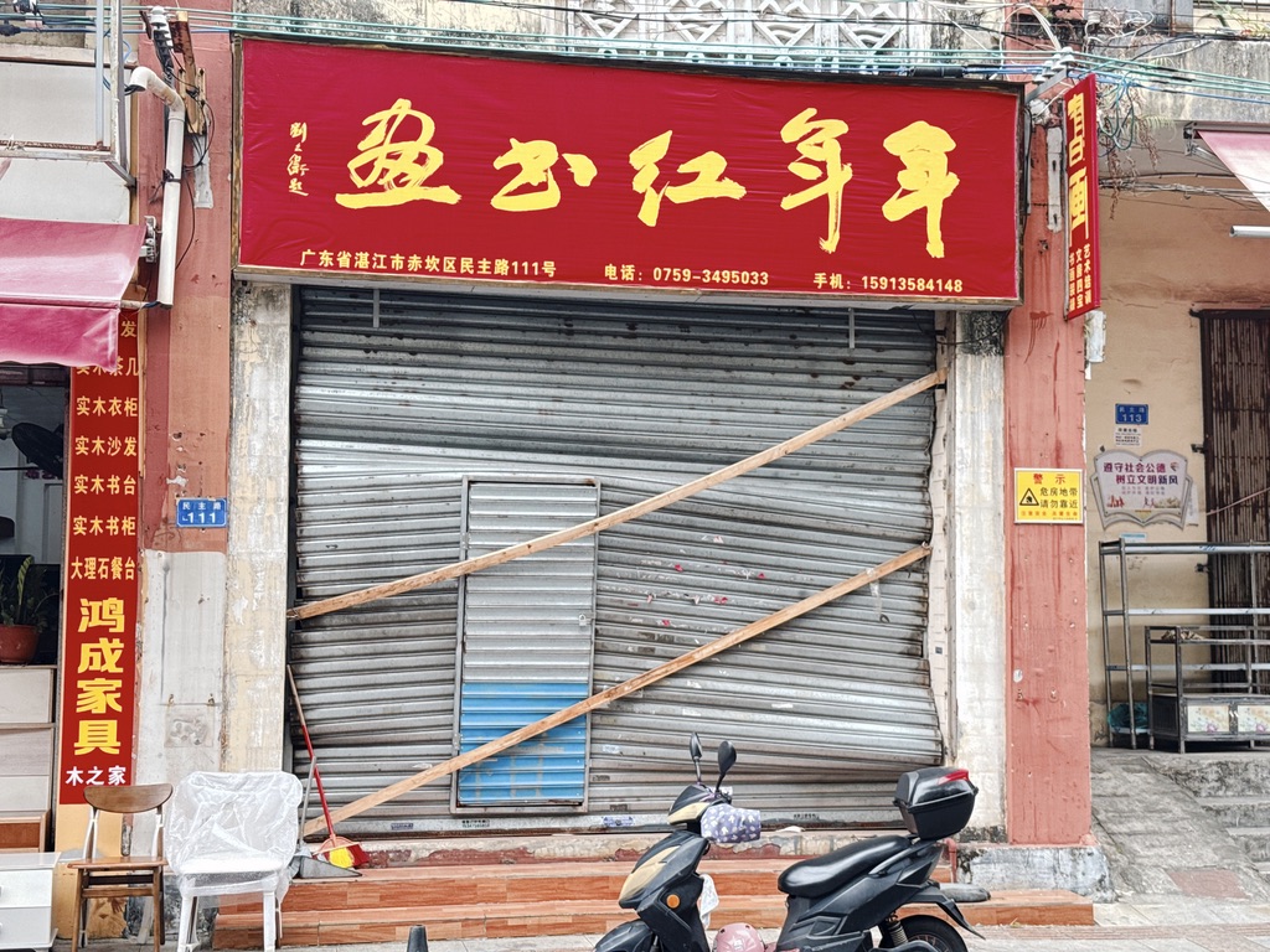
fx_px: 1761
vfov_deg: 30.3
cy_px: 476
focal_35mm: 48
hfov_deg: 39.7
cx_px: 635
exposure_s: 1/241
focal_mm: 6.76
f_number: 1.78
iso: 80
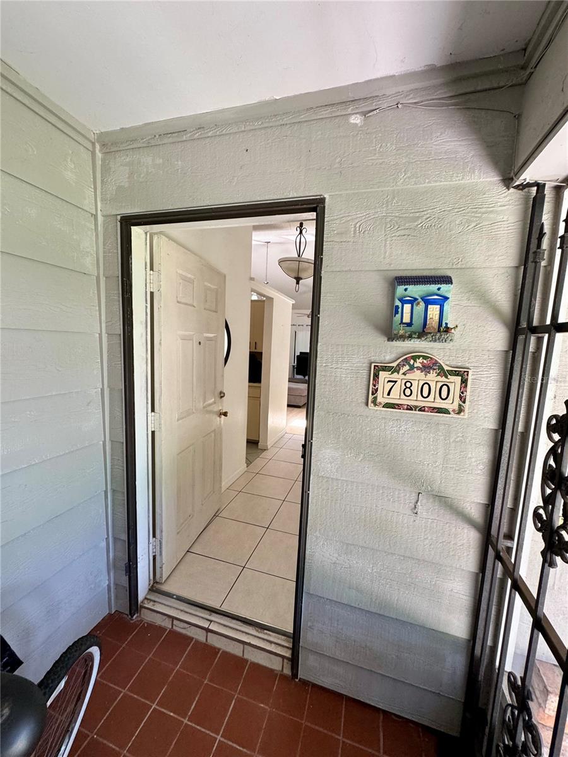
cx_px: 284
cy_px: 378
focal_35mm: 14
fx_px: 306
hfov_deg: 85.7
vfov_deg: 102.1
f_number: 2.2
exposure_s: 1/99
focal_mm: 2.22
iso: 200
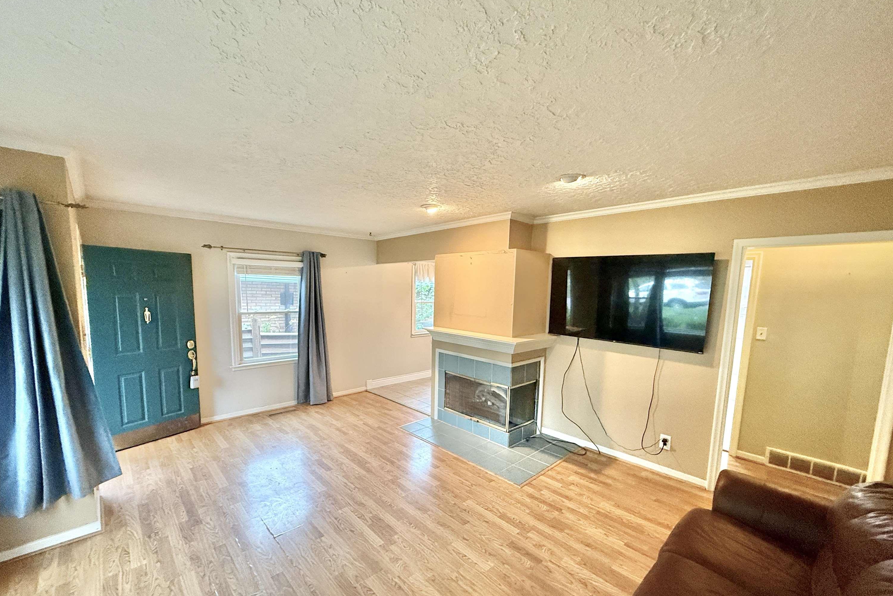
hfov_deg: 100.4
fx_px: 372
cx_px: 449
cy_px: 332
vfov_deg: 77.0
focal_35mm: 15
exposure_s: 1/60
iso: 500
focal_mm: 2.22
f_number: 2.2
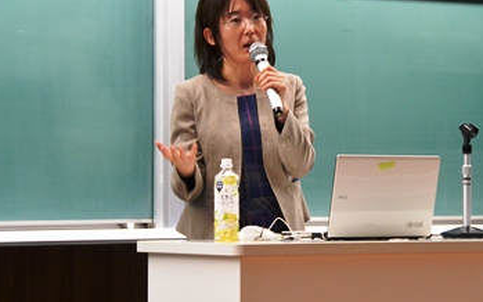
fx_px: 1961
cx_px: 303
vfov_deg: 8.8
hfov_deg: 14.0
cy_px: 106
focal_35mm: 149
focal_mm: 42.4
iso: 800
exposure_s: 1/25
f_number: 5.6
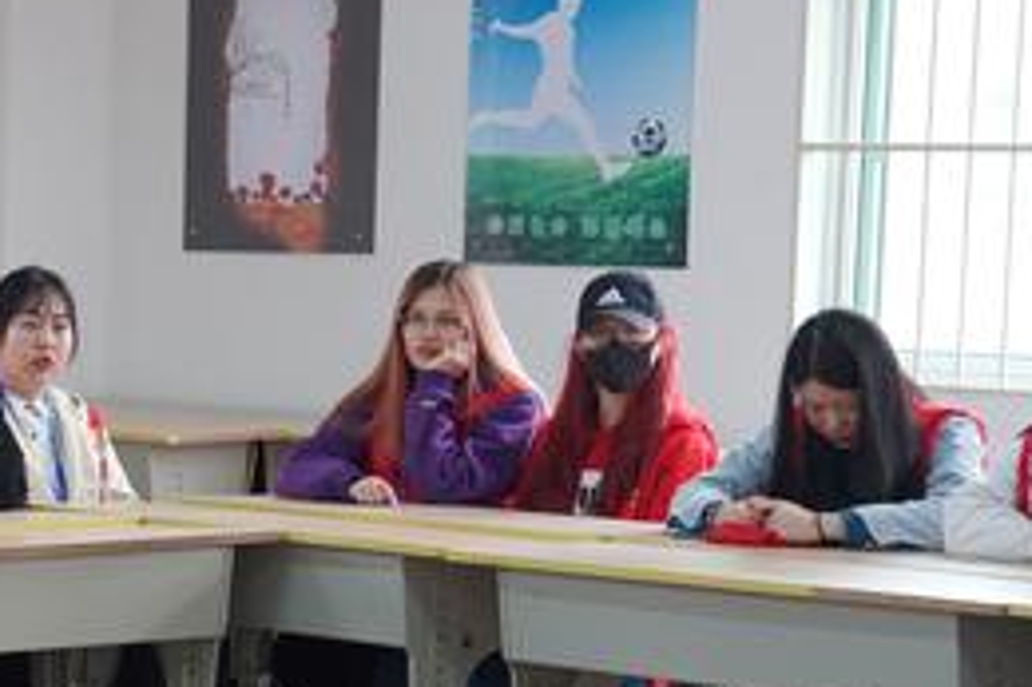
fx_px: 4125
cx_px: -389
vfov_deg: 9.4
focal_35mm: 144
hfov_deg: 13.6
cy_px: 838
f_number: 4
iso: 1600
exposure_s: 1/160
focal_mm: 52
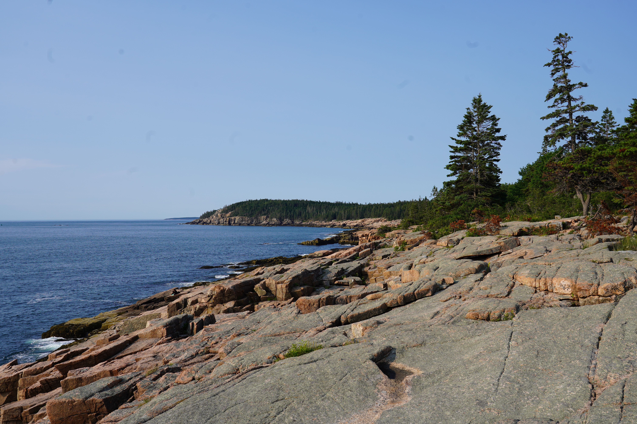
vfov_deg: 40.0
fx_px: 584
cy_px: 212
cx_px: 318
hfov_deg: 57.2
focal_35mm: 33
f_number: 10
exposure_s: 1/160
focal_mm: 33
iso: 100
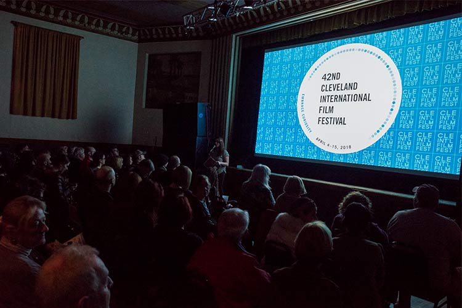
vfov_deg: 43.6
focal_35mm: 30
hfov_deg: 61.9
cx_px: 231
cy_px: 154
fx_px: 385
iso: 3200
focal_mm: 30
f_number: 6.3
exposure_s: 1/125
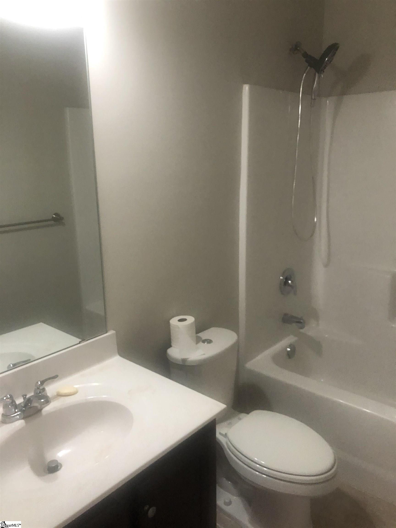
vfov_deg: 63.4
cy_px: 264
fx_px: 427
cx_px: 198
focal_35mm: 28
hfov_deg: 49.7
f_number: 1.8
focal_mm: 4
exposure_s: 1/15
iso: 100
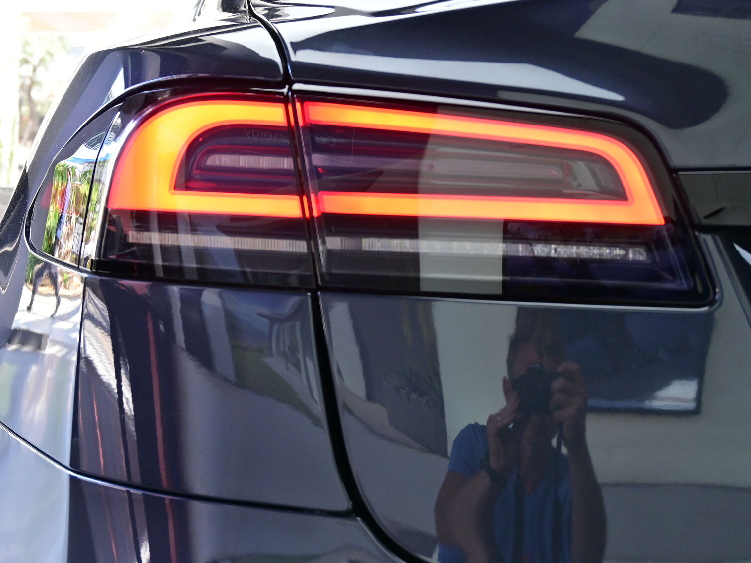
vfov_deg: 28.9
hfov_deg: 37.8
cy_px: 253
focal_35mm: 50
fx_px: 1091
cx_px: 303
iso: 400
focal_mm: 27.5
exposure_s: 1/100
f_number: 5
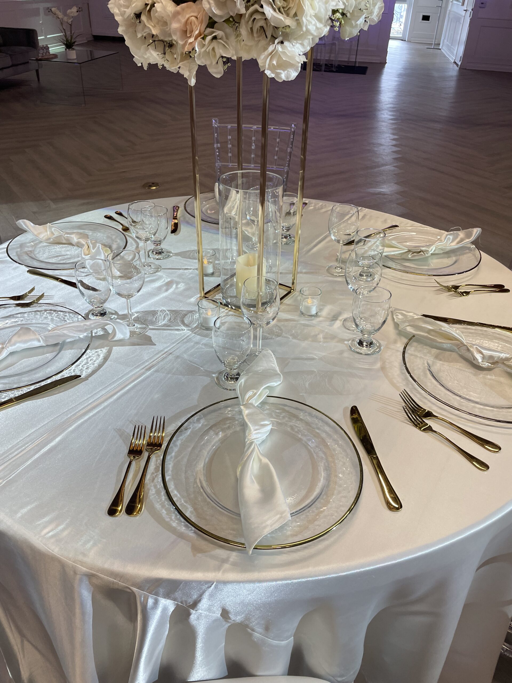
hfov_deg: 53.1
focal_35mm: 26
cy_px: 342
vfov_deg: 67.3
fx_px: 513
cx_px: 256
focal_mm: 4.2
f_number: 1.6
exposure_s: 1/120
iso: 100
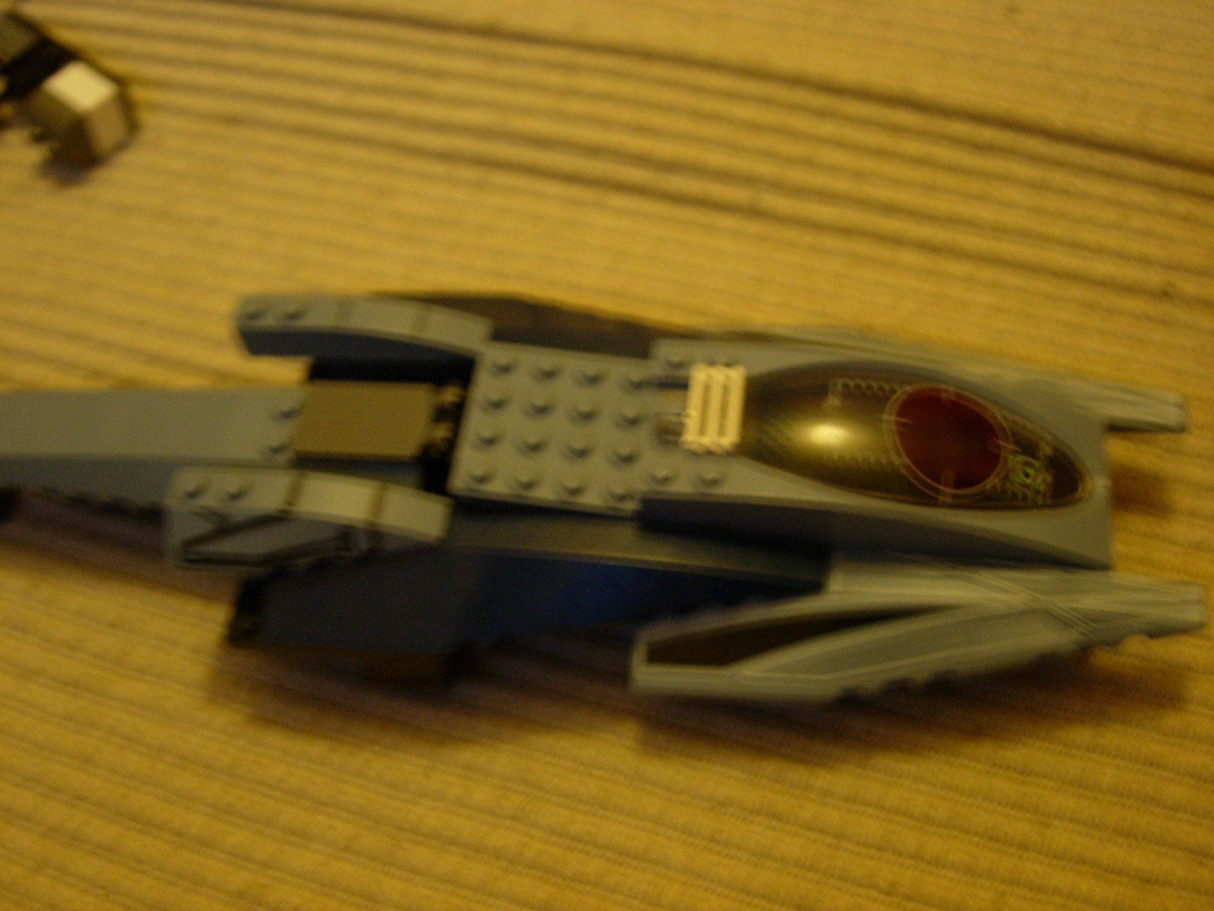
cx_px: 607
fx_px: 1438
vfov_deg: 35.1
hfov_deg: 45.8
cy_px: 456
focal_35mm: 41
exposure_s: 1/5.1
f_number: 2.9
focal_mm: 8.5
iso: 200
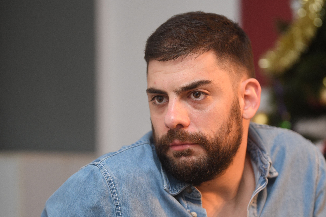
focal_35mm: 112
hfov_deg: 18.3
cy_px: 108
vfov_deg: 12.2
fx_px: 1014
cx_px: 163
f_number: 2.8
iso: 1250
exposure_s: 1/250
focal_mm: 112
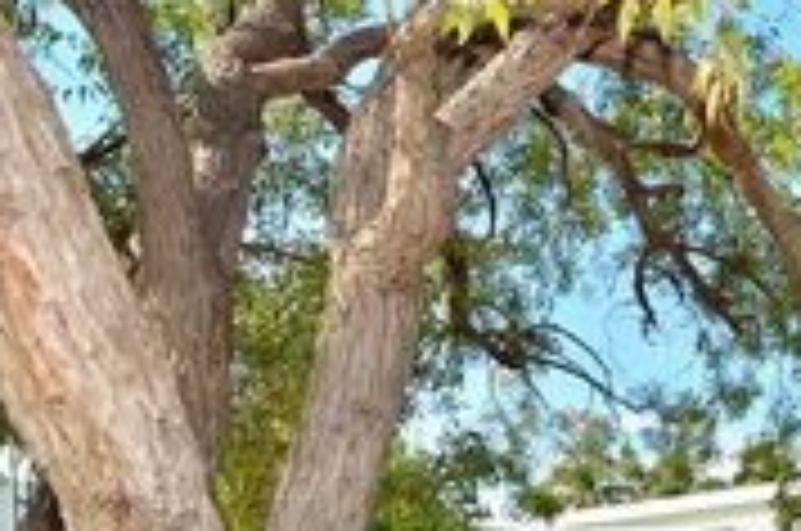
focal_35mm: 37
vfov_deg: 31.2
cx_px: 842
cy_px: 605
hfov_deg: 42.9
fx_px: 822
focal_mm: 14
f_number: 8
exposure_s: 1/250
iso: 100
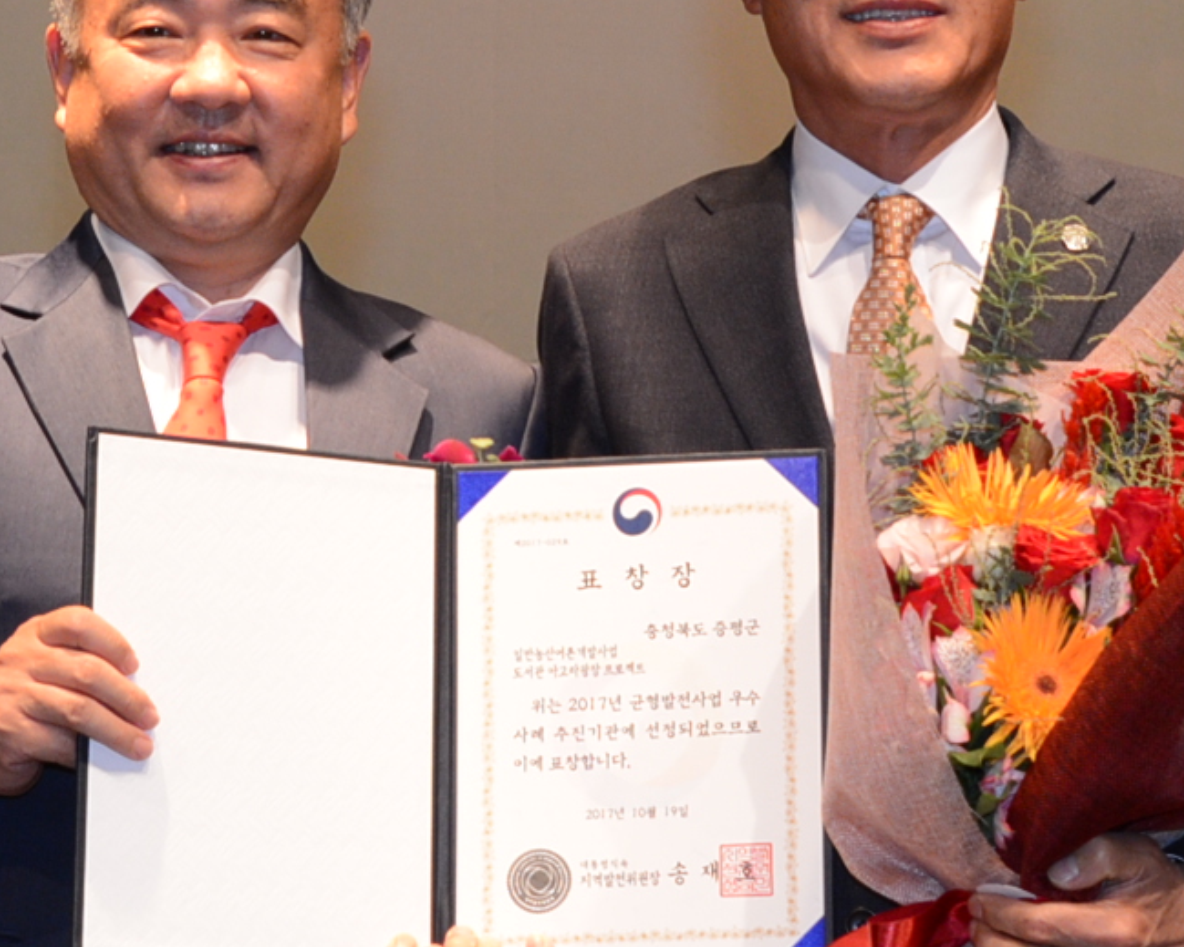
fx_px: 6237
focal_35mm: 178
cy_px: 248
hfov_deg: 10.8
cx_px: 529
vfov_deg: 8.7
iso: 1250
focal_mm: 50
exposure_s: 1/80
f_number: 8
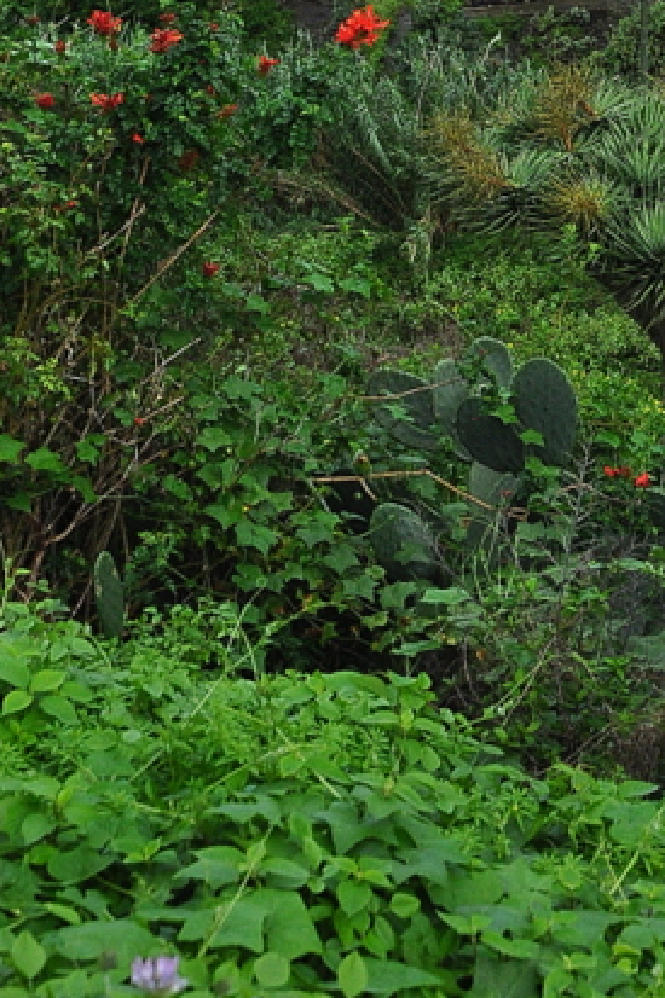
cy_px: -312
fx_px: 2536
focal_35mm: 91
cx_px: 374
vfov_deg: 20.3
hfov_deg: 14.9
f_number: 10
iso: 400
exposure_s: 1/400
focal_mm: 21
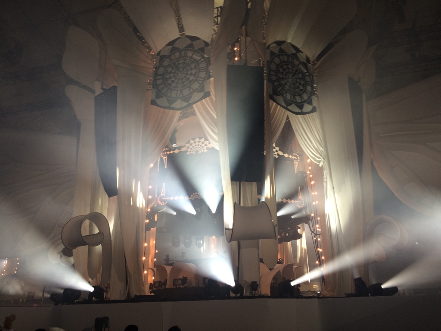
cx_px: 220
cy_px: 166
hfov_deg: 61.7
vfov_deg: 48.2
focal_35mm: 29
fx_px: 369
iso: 32
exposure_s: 1/60
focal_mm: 4.15
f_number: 2.2
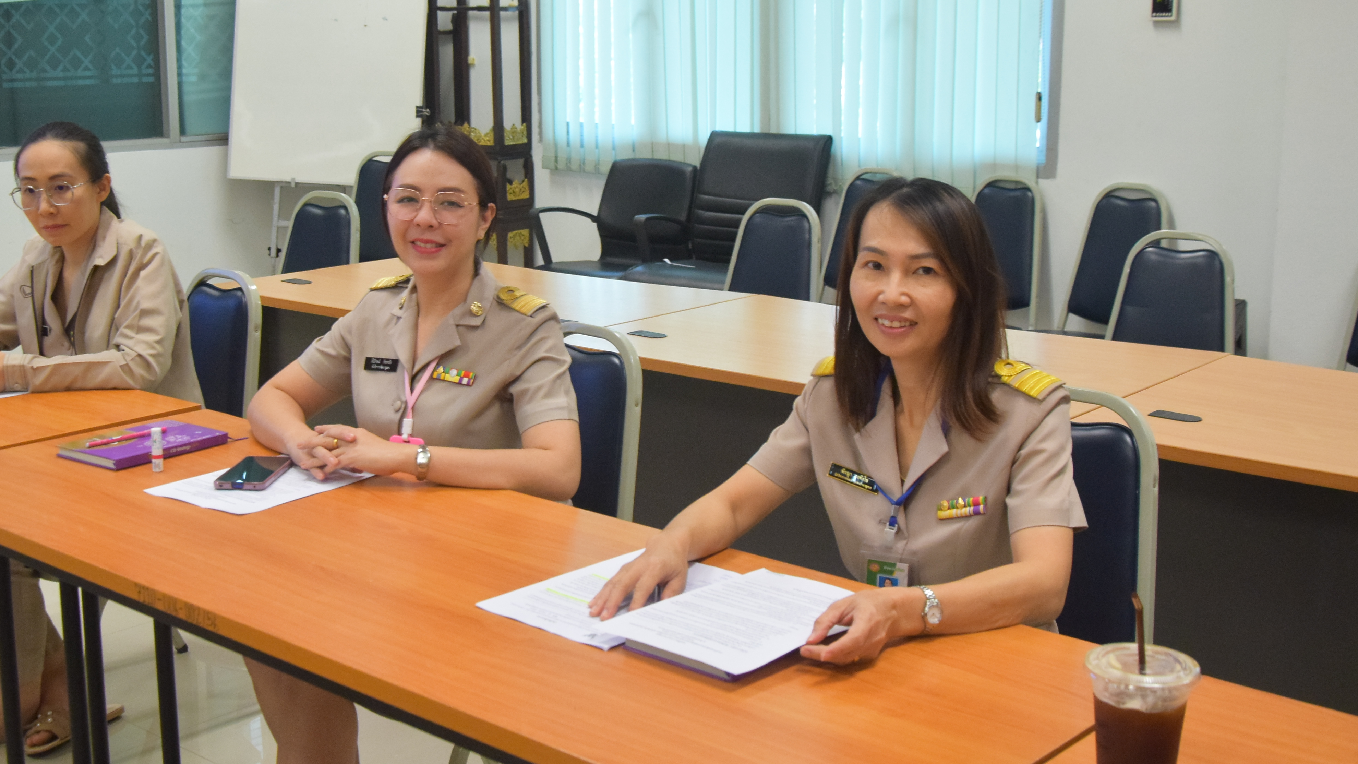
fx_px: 1606
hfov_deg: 45.8
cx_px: 619
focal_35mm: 45
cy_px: 320
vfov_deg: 26.7
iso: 2000
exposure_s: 1/160
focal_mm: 25
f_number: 6.3
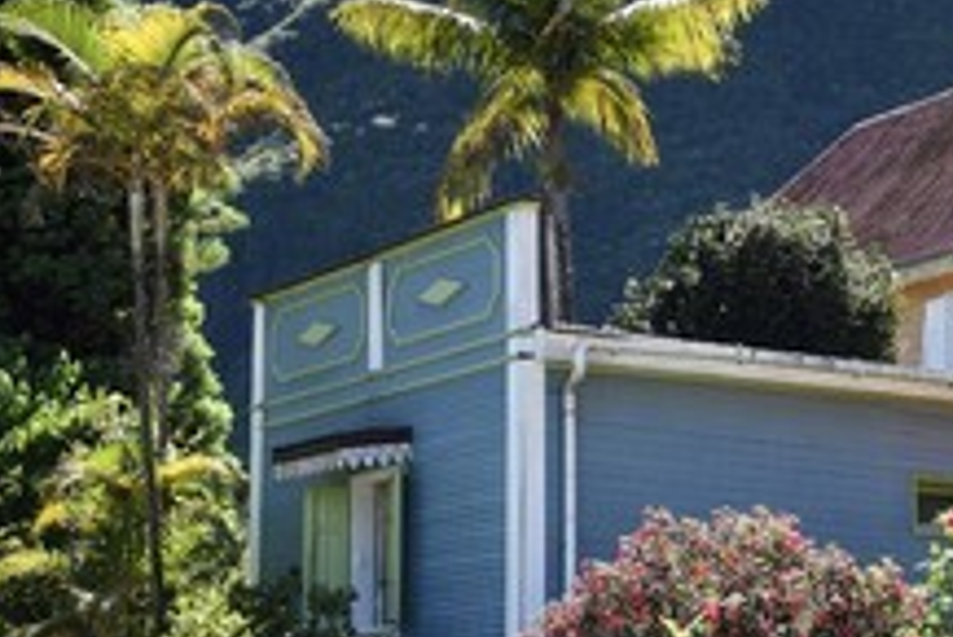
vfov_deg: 14.7
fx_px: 2463
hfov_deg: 21.7
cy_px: 417
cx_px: 740
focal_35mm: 93
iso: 200
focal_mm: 48
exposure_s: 1/250
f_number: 7.1
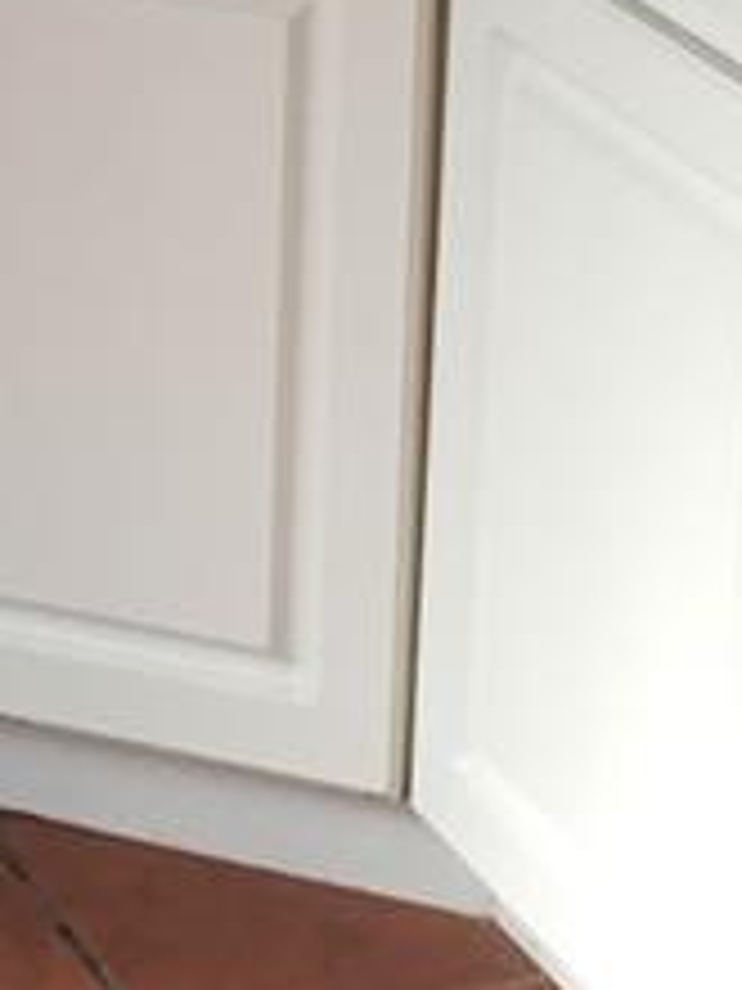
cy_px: -302
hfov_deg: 9.4
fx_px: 4516
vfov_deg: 12.1
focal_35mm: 158
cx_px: 189
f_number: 2.2
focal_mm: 4.15
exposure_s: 1/30
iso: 40
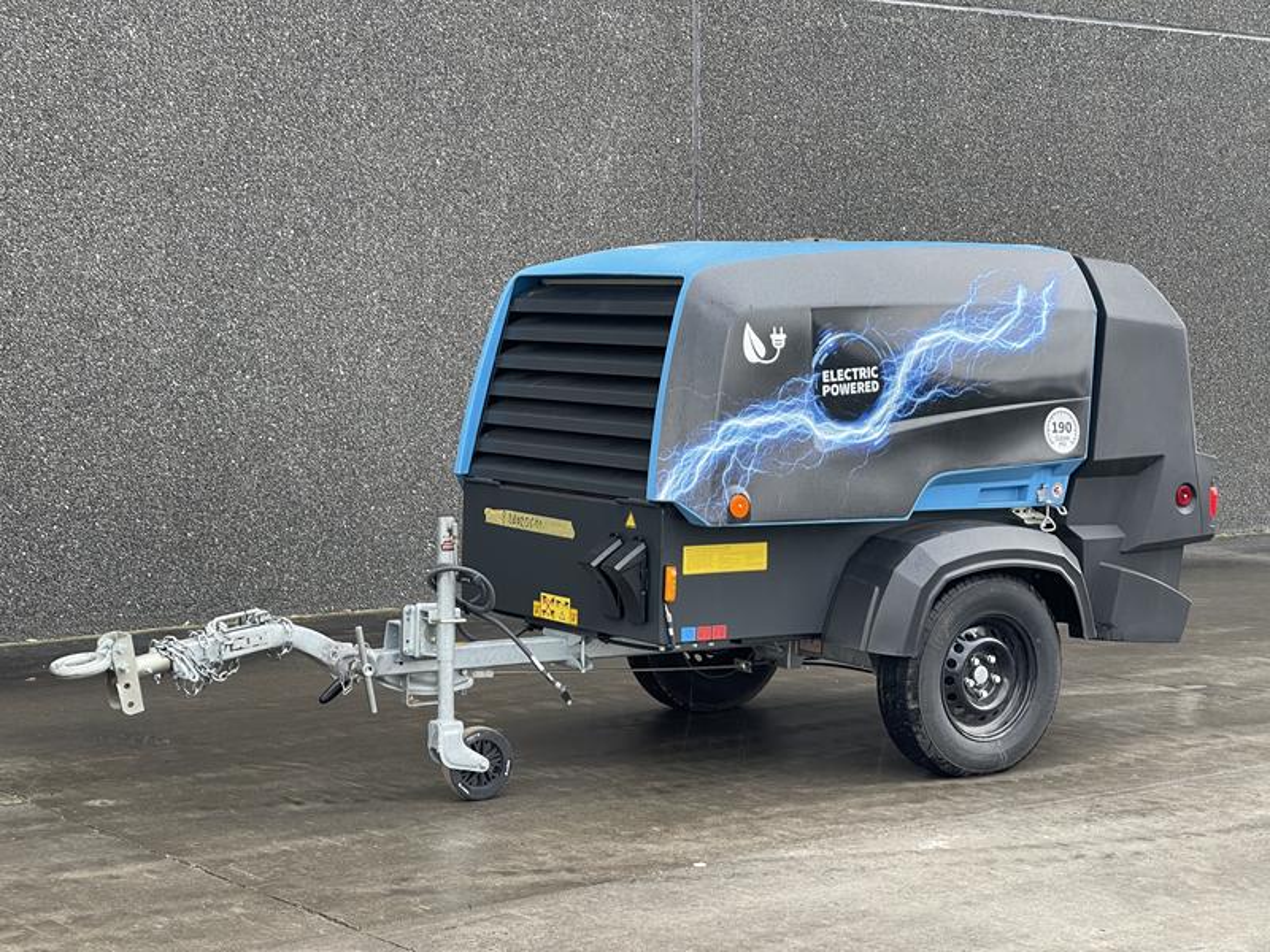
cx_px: 635
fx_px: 2348
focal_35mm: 64
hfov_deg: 30.3
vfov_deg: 22.9
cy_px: 476
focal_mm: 7.5
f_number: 2.2
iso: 80
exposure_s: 1/99
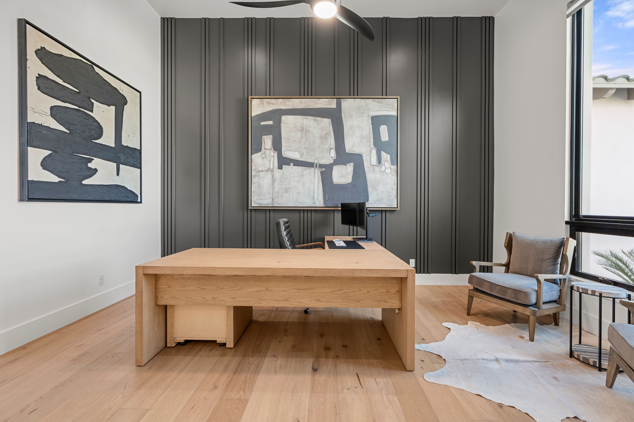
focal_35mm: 16
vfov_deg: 73.7
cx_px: 317
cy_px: 211
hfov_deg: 96.7
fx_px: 282
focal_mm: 16
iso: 320
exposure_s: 1/1.25
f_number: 9
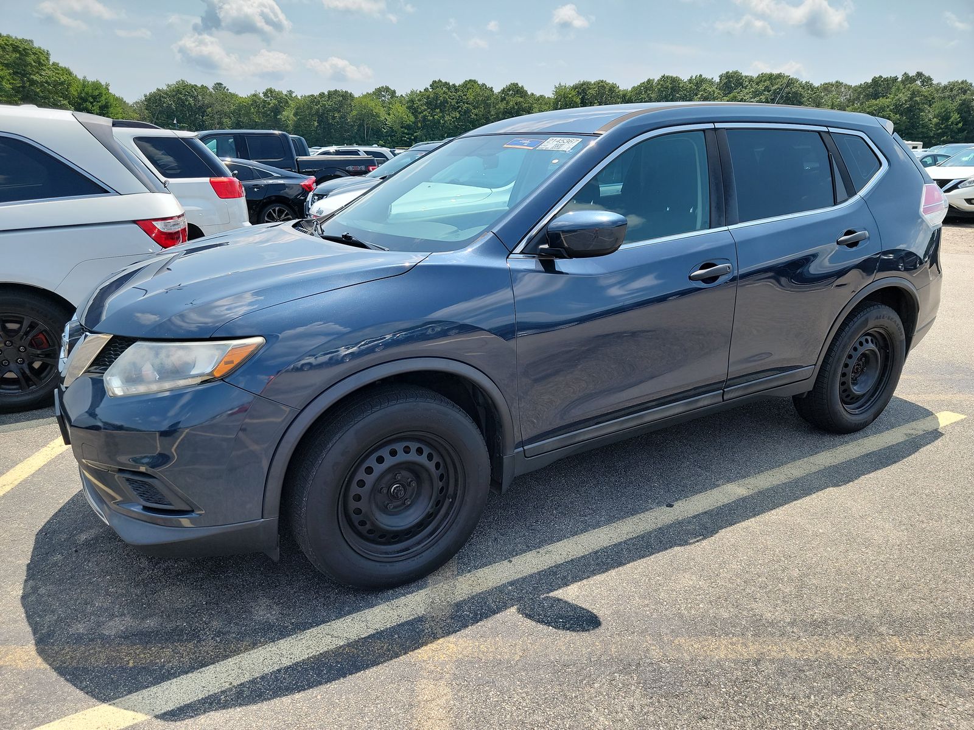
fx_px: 675
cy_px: 365
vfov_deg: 56.8
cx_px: 487
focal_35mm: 24
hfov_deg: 71.6
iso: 50
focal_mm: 6.7
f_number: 1.8
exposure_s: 1/514
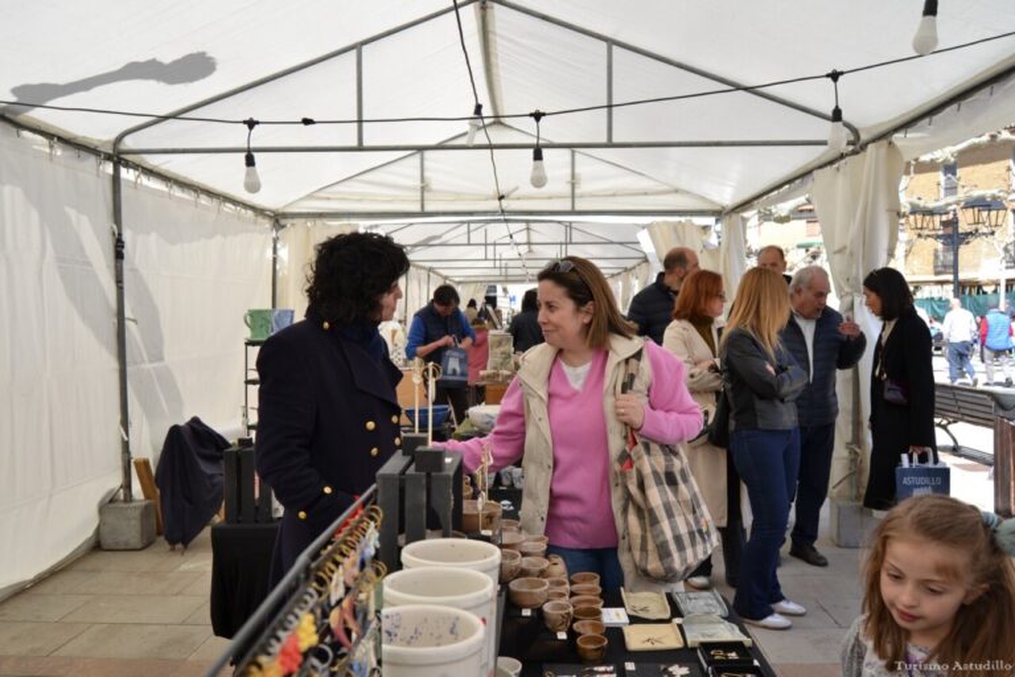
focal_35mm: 28
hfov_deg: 64.6
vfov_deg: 45.7
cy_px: 338
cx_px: 508
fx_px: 803
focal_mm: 19
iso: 100
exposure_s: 1/160
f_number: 6.3
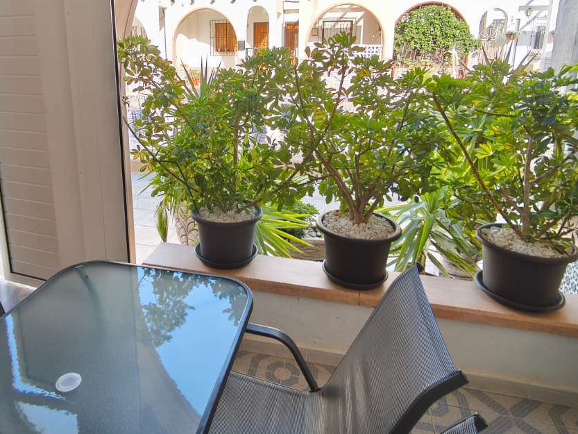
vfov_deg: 50.4
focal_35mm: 27
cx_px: 220
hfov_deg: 64.5
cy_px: 143
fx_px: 451
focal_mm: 1.91
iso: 100
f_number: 2.2
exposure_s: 1/50
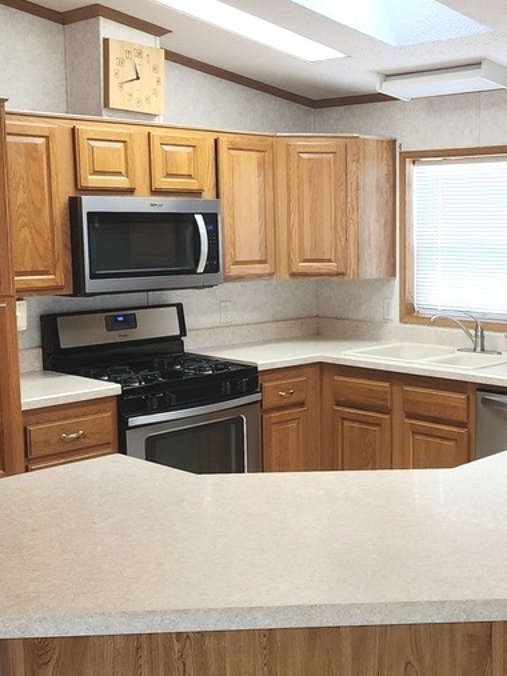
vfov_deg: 38.9
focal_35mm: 49
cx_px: 362
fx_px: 957
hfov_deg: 29.3
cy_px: 357
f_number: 1.8
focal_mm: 5.4
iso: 100
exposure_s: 1/60
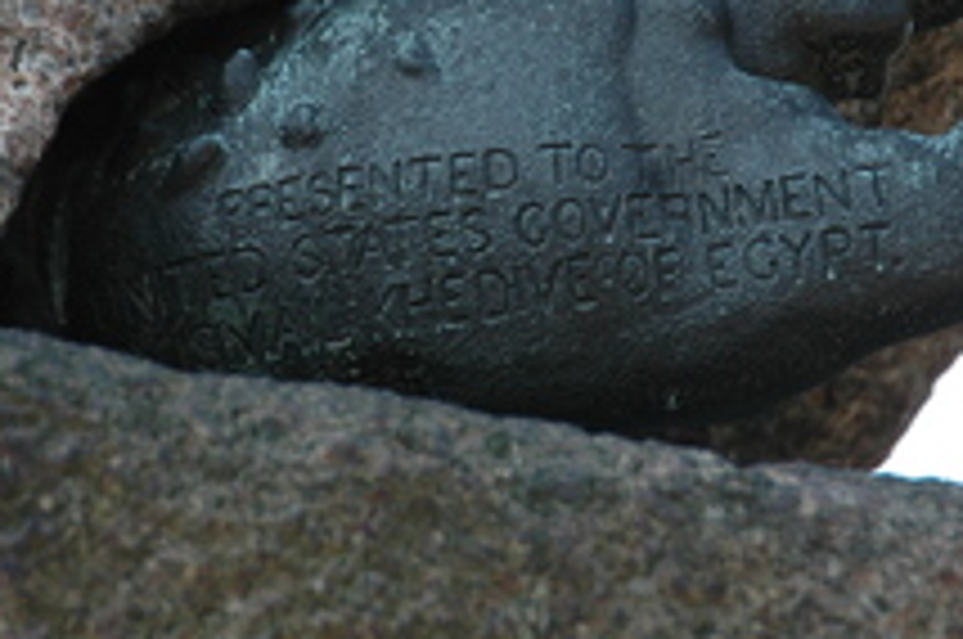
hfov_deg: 3.3
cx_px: 536
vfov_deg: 2.2
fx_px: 16506
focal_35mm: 618
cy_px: 68
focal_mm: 200
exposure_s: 1/160
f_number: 5.6
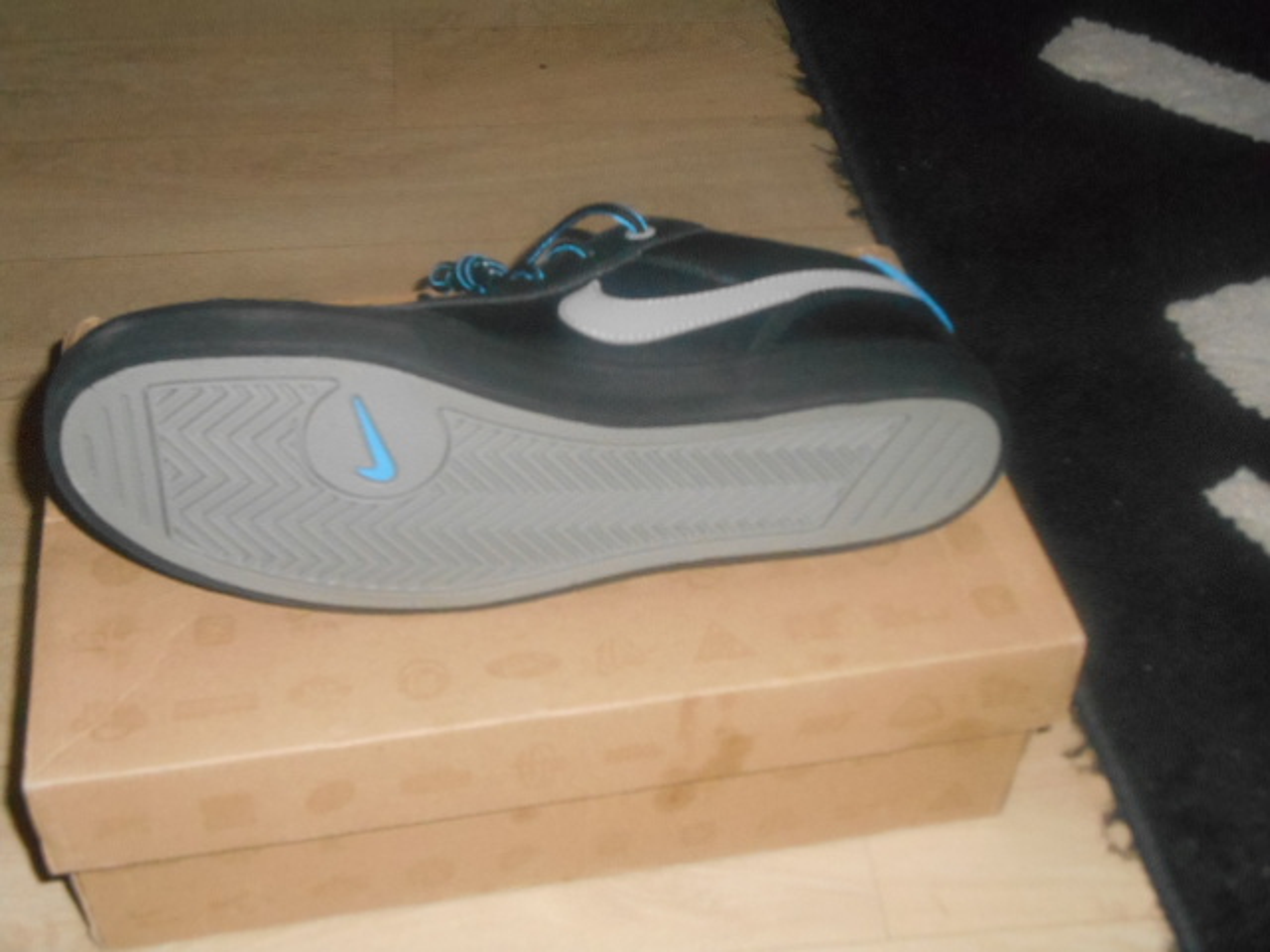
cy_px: 476
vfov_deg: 31.5
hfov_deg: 41.2
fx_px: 1688
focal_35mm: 46
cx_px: 635
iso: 900
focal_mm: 8.3
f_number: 12.8
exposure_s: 1/30
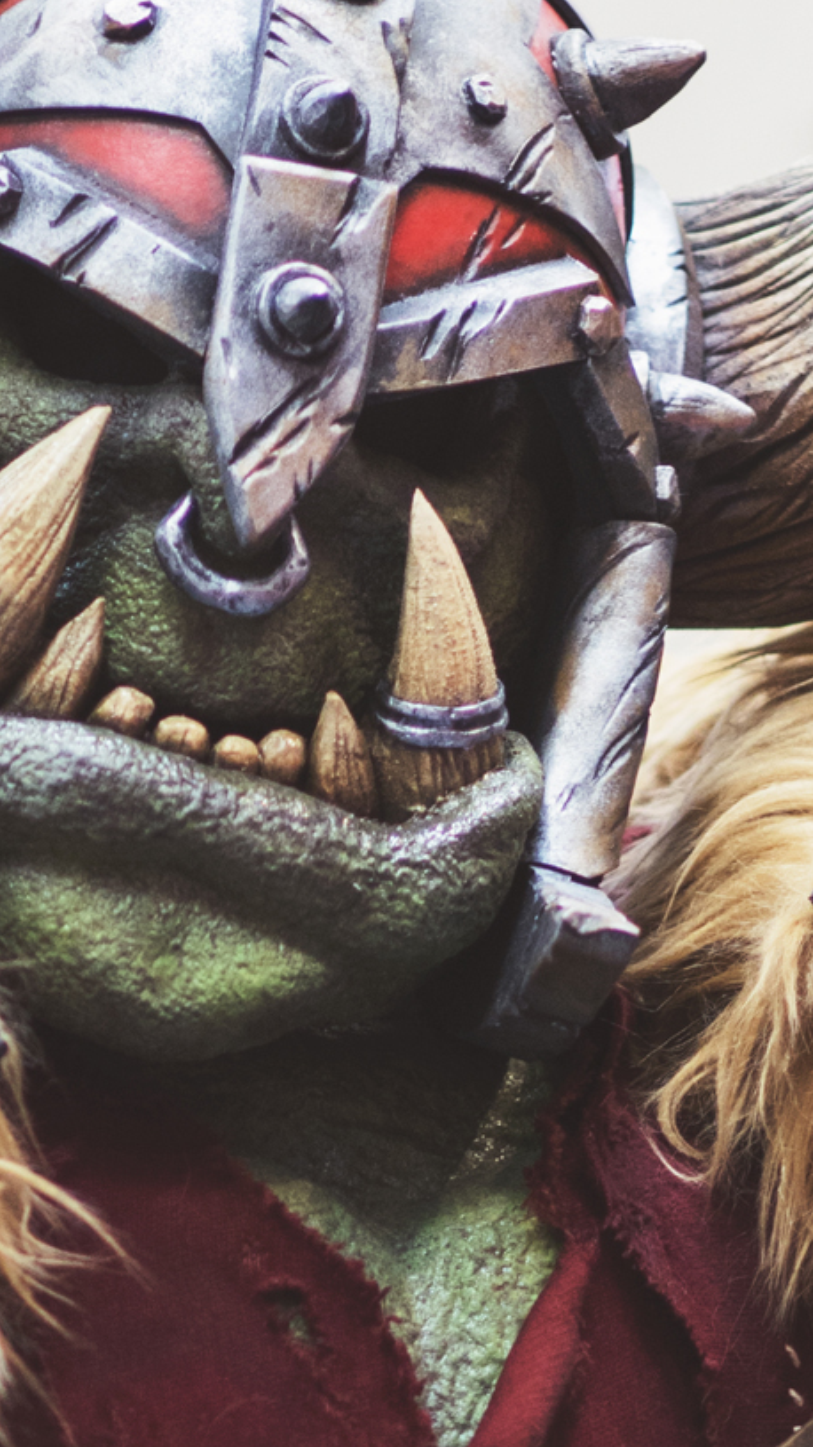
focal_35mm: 393
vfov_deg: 5.5
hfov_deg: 3.1
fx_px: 15072
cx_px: 307
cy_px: 1886
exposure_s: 1/250
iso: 250
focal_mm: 85
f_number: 2
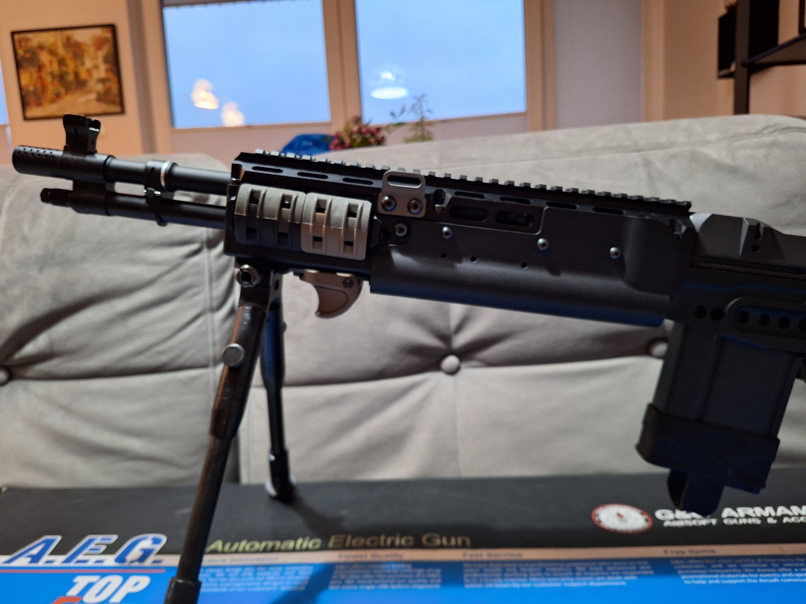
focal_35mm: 23
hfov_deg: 73.9
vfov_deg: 58.9
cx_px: 403
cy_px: 302
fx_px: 536
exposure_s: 1/25
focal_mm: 5.54
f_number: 1.8
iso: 400
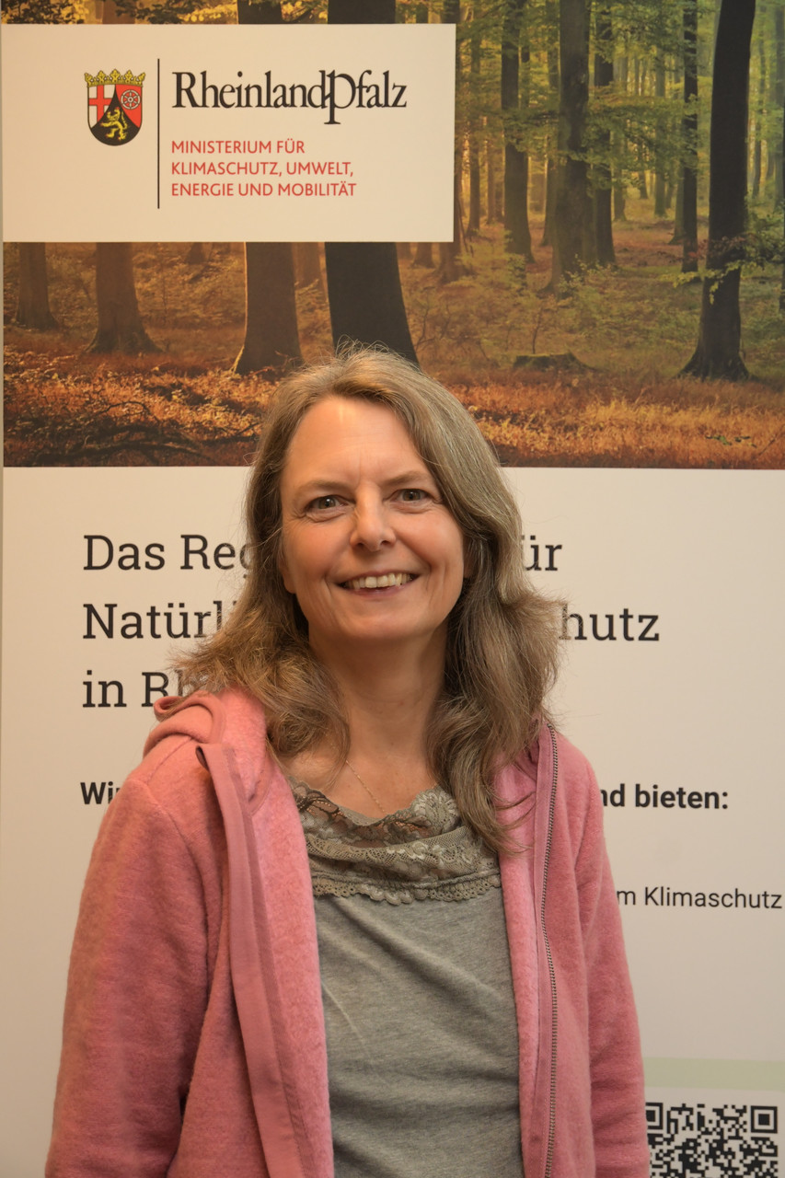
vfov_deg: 31.9
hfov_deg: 21.6
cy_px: 589
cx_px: 392
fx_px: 2061
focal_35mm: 63
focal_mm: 42
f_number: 4.8
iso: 1600
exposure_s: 1/200
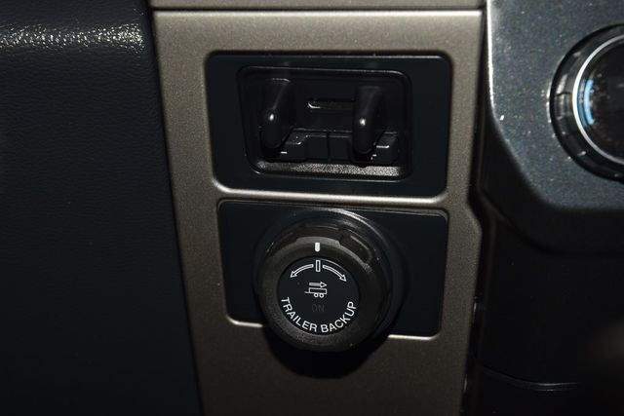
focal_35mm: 78
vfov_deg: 17.5
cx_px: 312
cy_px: 208
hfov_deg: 26.0
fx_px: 1352
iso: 100
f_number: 8
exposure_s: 1/60
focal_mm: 52
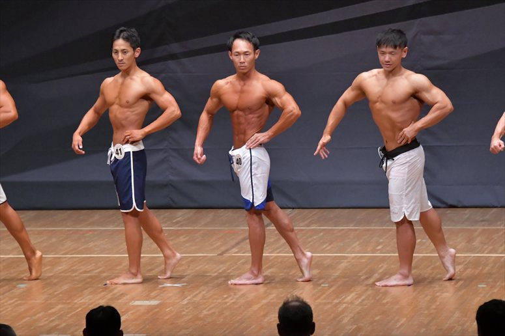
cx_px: 252
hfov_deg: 8.1
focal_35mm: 255
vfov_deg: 5.4
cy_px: 168
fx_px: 3575
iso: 6400
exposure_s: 1/400
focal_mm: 170
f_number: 5.6
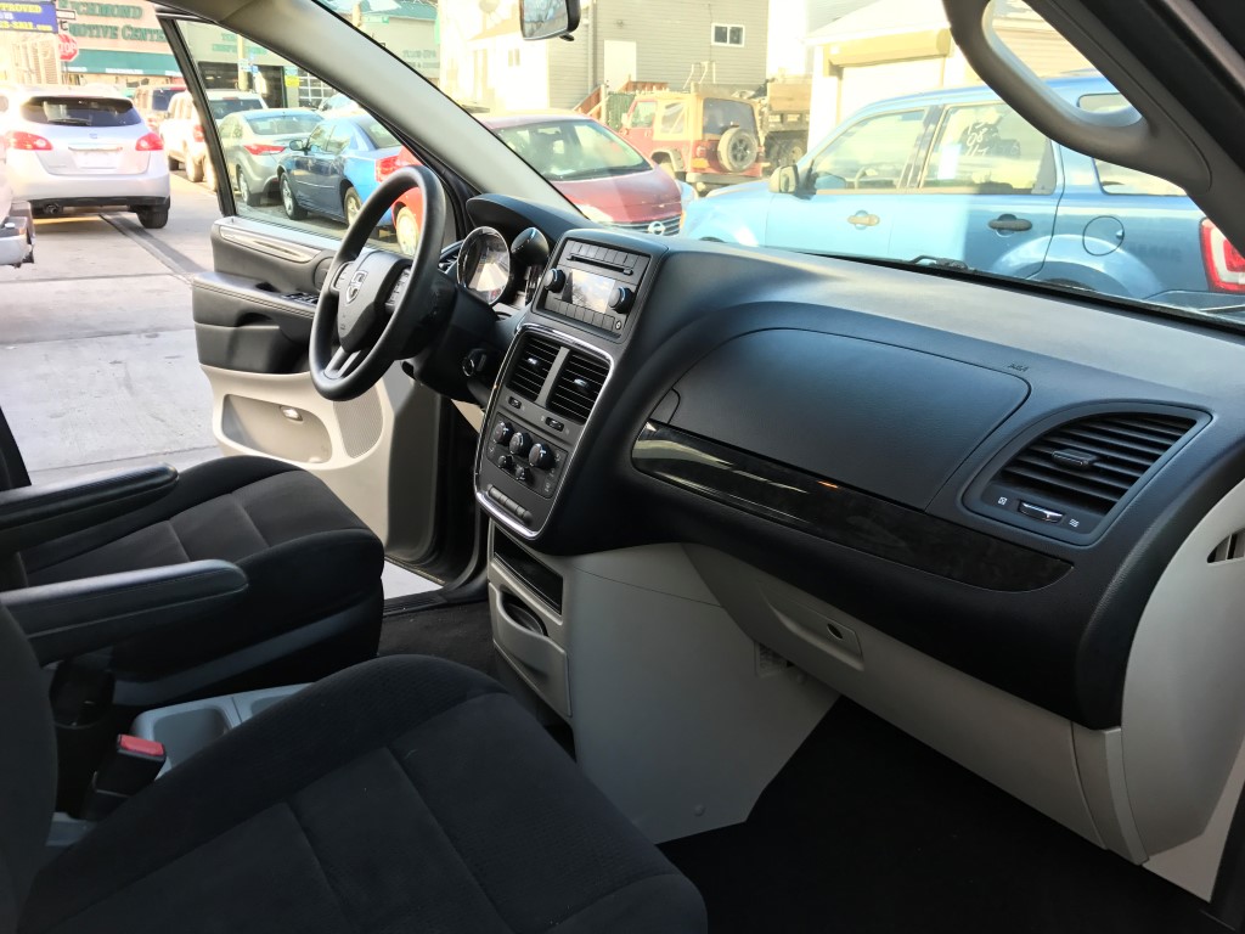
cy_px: 467
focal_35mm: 28
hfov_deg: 63.4
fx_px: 1007
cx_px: 622
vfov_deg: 49.7
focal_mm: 3.99
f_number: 1.8
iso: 40
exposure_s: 1/120
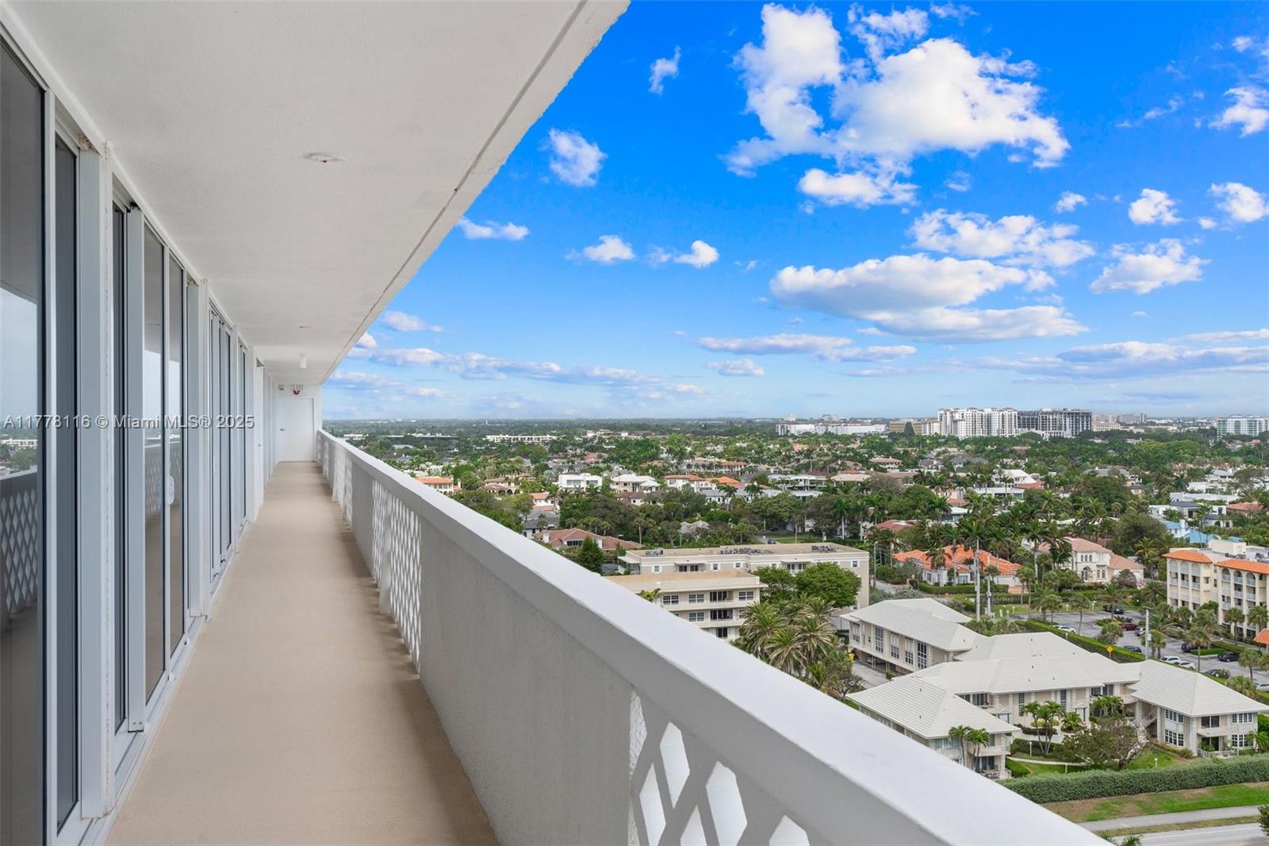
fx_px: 1198
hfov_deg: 55.8
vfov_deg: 38.9
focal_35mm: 34
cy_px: 423
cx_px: 634
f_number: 11
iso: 320
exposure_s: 1/160
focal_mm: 34
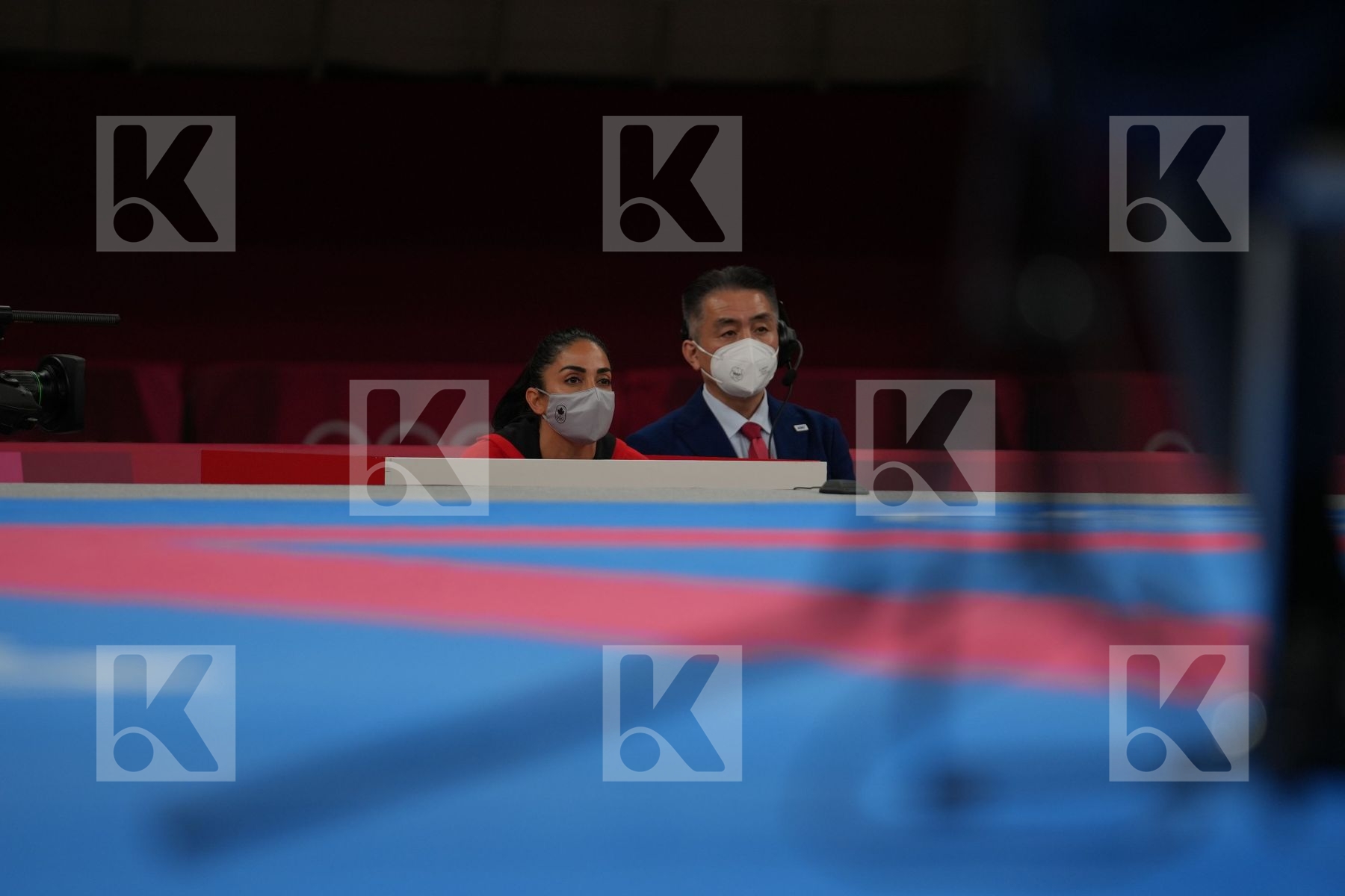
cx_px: 672
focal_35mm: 300
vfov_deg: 4.6
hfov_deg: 6.9
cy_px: 448
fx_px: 11207
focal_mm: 200
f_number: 2.8
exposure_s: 1/1000
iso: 320
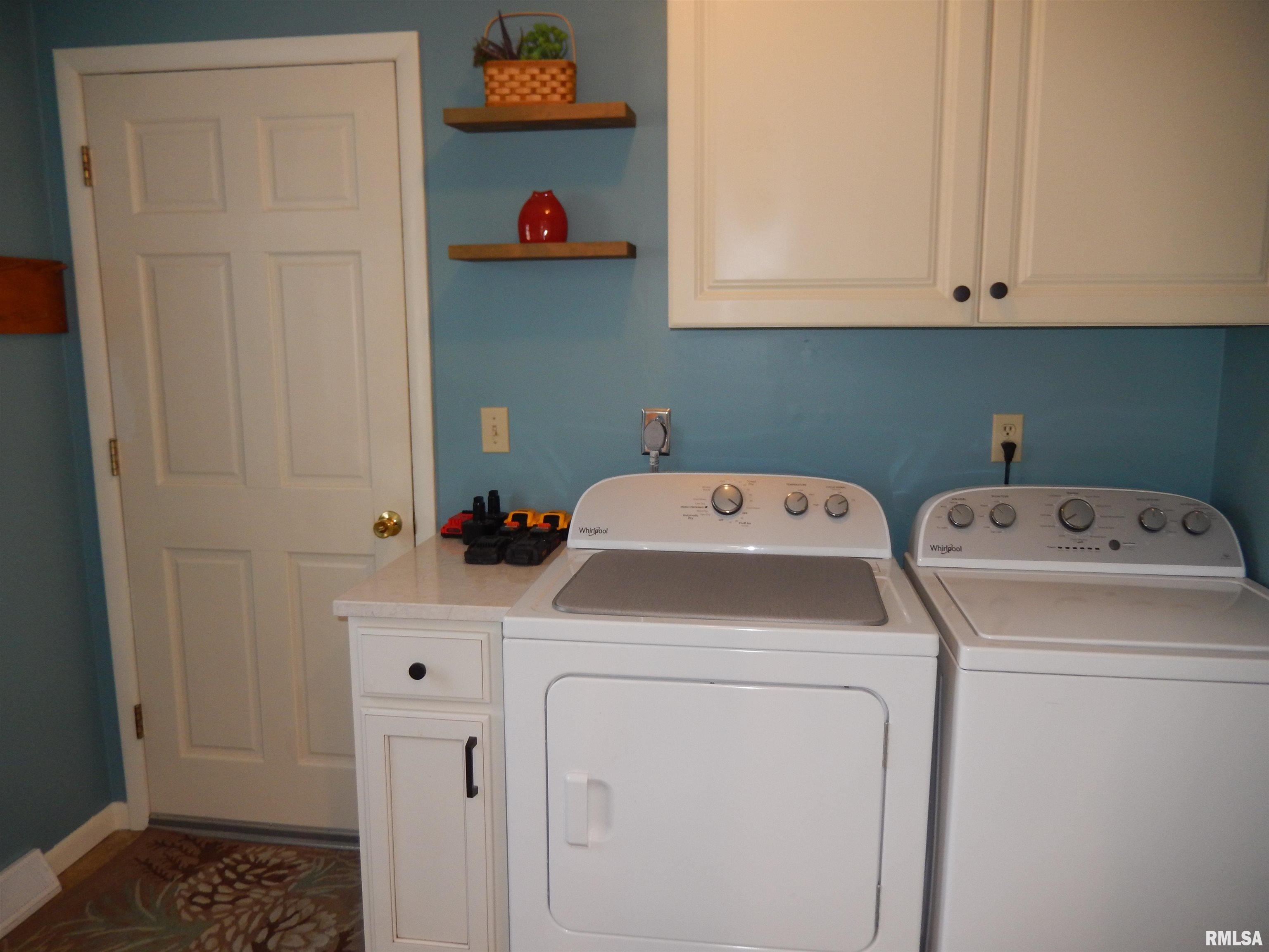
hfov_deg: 69.4
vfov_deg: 54.9
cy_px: 476
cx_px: 634
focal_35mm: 25
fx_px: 916
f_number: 3.4
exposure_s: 1/30
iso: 200
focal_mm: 4.5
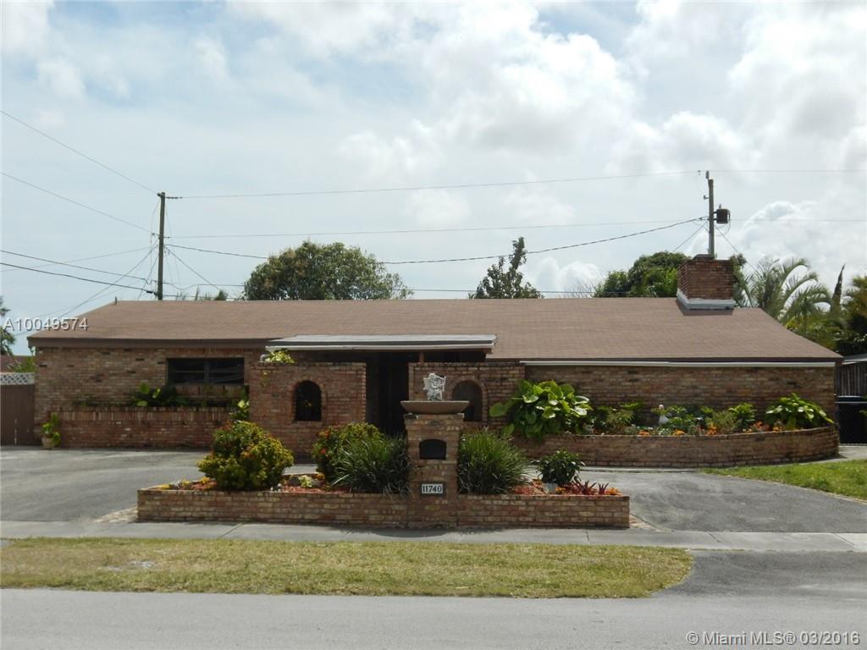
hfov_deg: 43.9
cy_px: 325
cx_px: 434
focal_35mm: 43
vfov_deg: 33.6
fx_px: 1077
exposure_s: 1/800
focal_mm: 7.7
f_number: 7.5
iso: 200
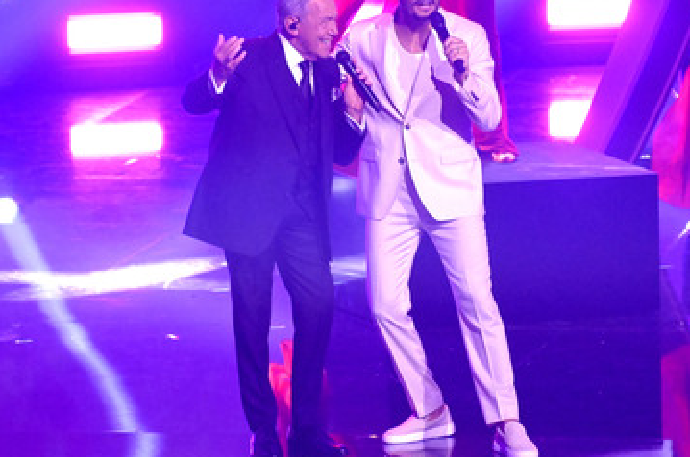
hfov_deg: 3.3
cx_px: 382
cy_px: 205
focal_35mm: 629
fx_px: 12034
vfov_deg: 2.2
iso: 16000
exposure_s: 1/400
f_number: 5.6
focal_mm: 500
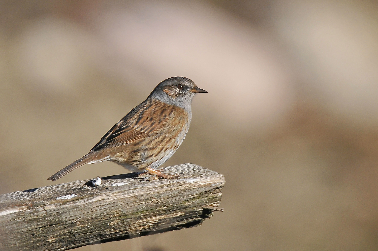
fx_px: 9438
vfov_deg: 1.5
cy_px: 126
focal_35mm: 900
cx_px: 189
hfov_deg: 2.3
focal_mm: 600
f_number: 7.1
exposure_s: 1/1600
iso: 320
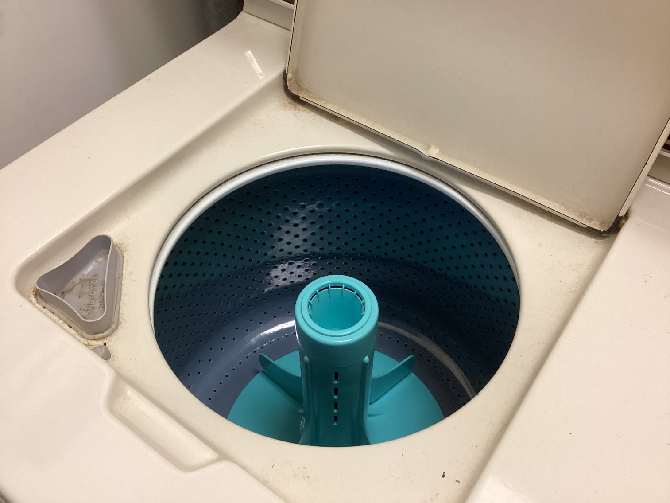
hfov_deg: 58.3
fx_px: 600
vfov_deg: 45.4
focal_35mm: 31
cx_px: 335
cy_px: 252
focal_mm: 3.3
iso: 200
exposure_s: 1/60
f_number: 2.4
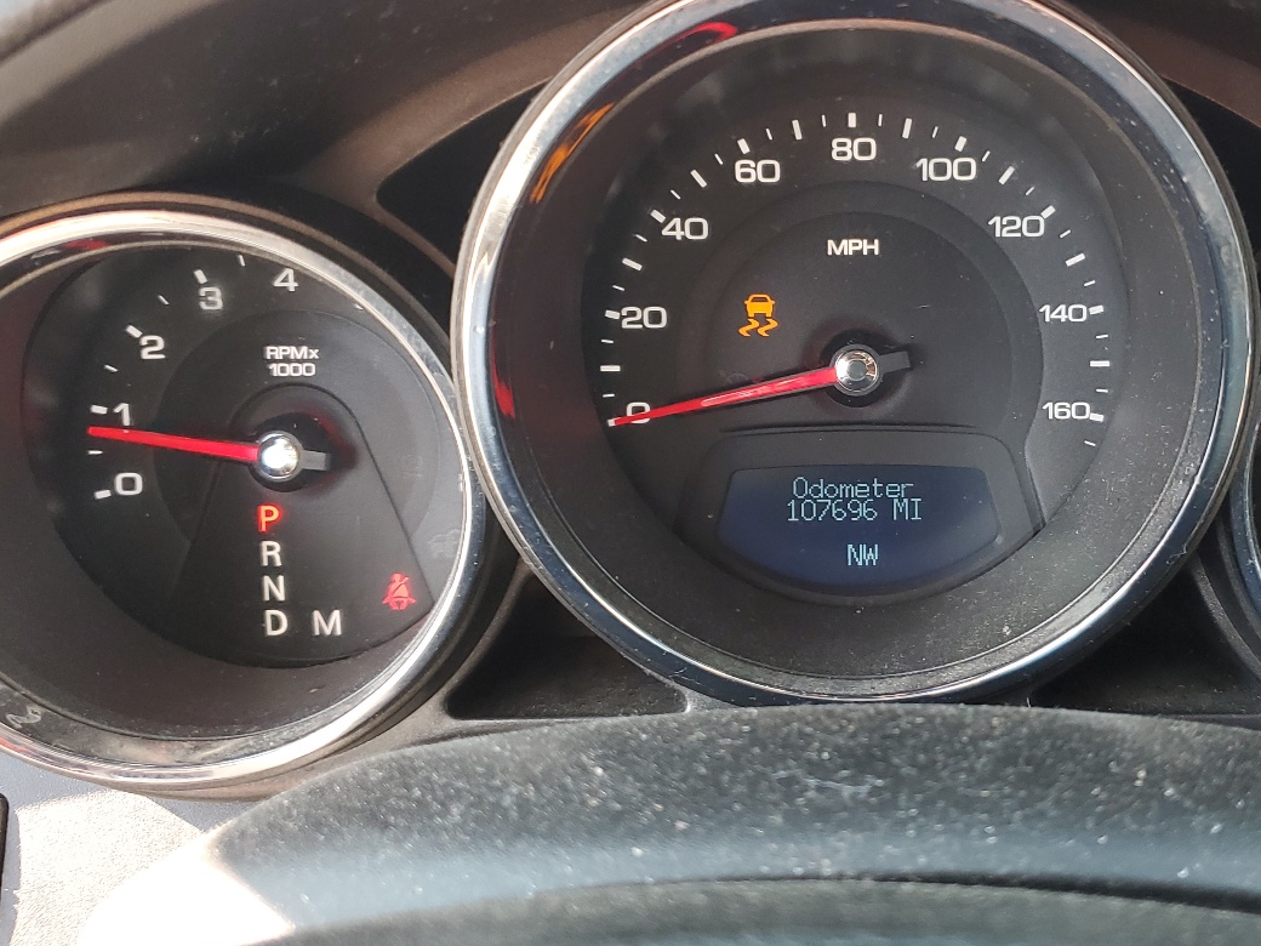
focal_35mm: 40
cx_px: 881
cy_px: 444
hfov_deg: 45.8
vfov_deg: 35.9
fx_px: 1457
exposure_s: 1/120
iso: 57
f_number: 1.5
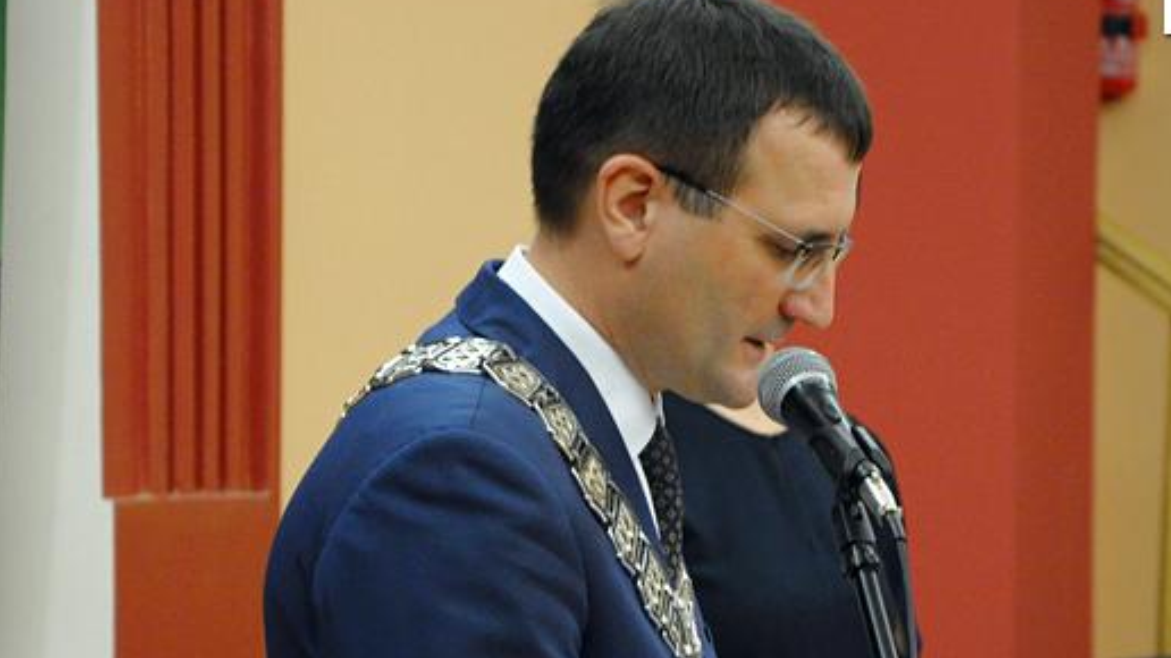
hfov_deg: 9.8
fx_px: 6825
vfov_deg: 5.5
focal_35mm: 220
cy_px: 539
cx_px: 815
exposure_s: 1/80
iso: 2500
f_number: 5.6
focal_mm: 85
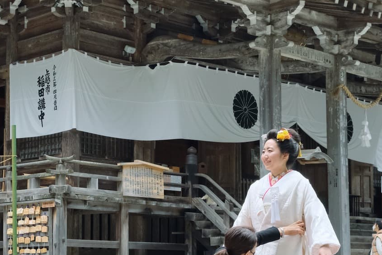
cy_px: 194
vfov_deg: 18.1
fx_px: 796
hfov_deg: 26.8
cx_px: 119
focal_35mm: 75
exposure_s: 1/160
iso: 1600
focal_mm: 29.2
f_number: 6.4
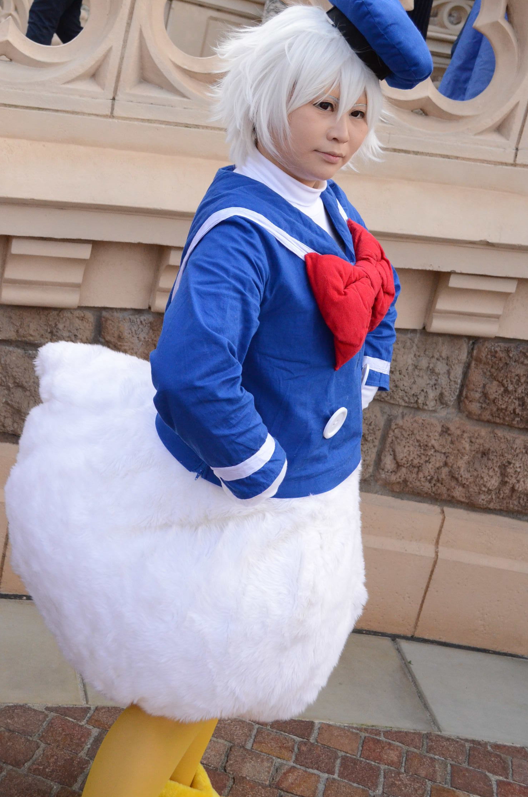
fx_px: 950
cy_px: 362
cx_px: 263
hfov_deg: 31.0
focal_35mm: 43
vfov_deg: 45.5
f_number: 5
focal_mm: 26
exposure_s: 1/4000
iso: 2500
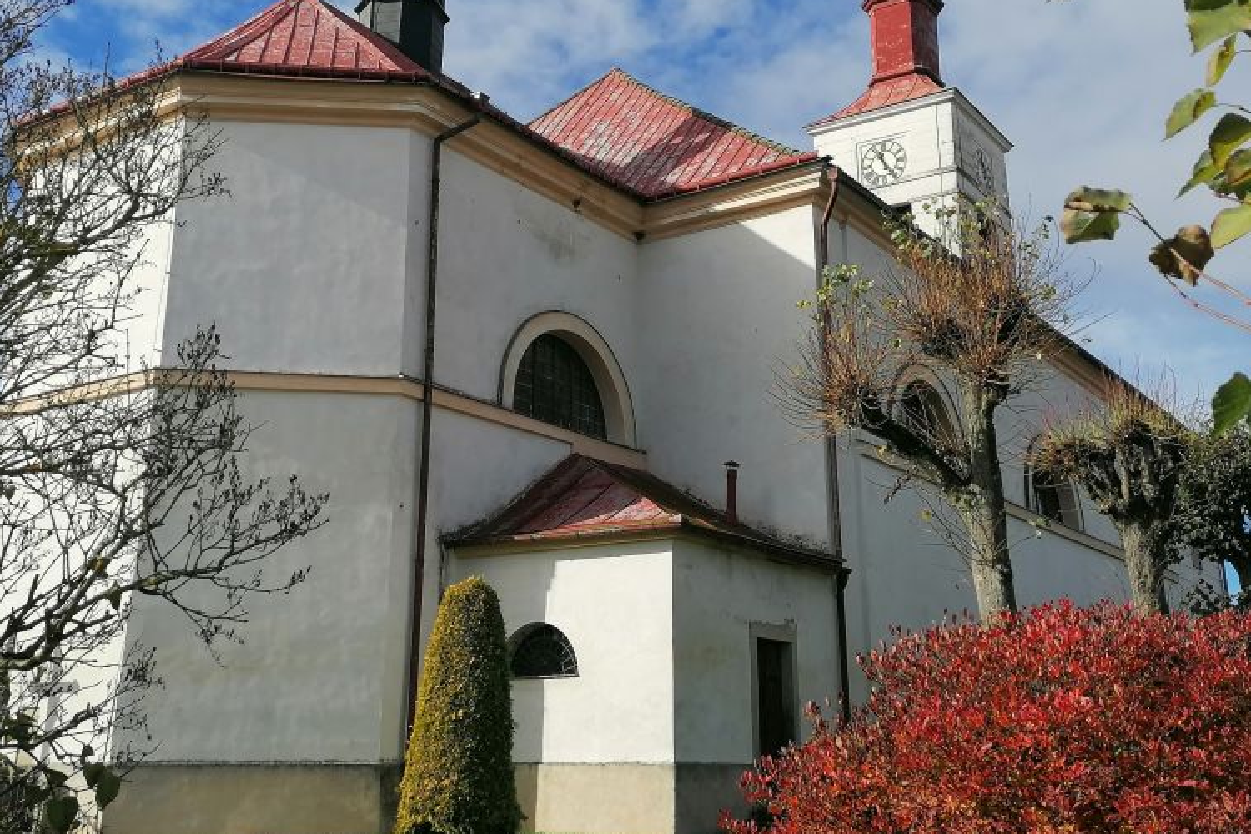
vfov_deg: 31.0
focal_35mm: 43
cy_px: 297
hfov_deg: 45.4
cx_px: 617
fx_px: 1494
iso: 50
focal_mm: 4.75
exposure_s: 1/2137
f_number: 1.8
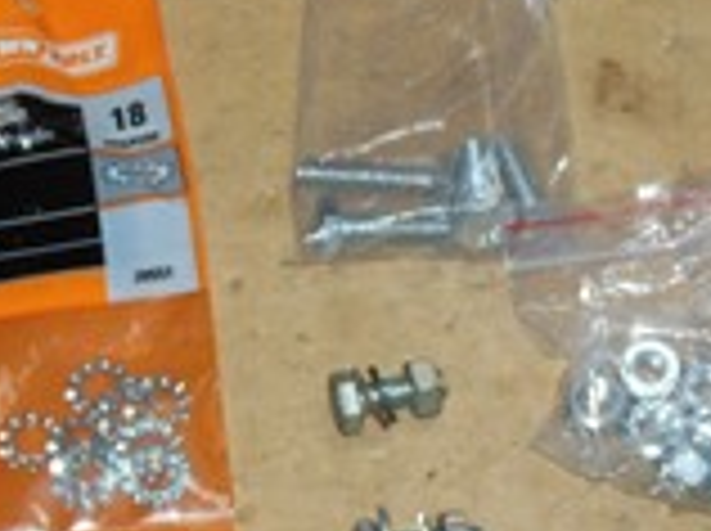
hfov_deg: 13.9
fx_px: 2912
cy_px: 184
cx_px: 549
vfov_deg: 10.4
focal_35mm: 142
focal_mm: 8.9
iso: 125
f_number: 4
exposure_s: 1/60
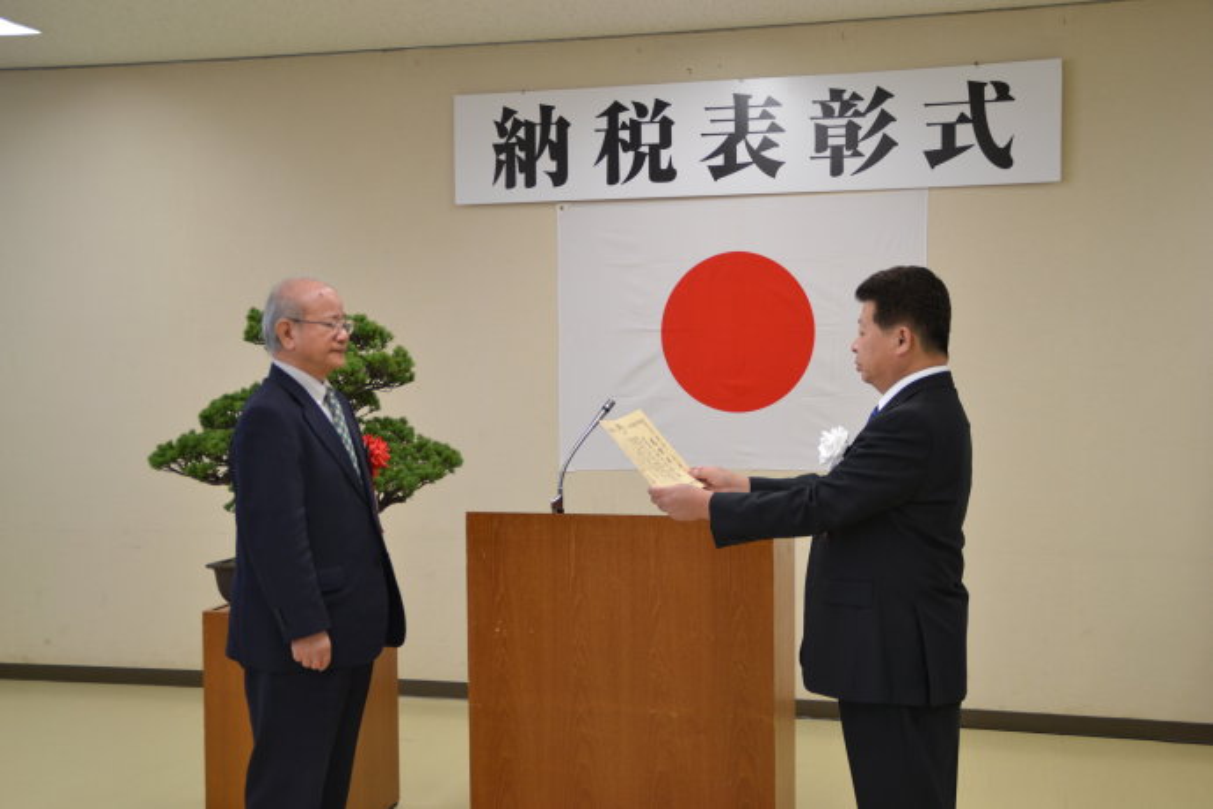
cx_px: 606
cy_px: 404
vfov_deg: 28.1
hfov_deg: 41.1
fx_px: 1617
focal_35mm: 48
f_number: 5.6
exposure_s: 1/125
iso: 400
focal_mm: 32
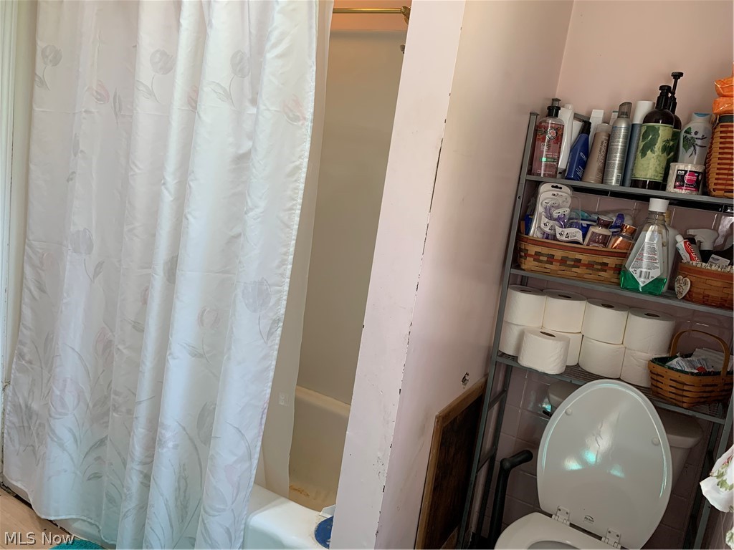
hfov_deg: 67.3
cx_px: 367
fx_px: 551
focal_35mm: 26
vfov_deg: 53.1
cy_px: 275
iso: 64
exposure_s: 1/121
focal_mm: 4.25
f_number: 1.8
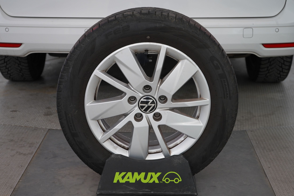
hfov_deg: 30.1
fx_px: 547
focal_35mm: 67
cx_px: 147
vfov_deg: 20.3
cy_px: 98
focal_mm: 67
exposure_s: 1/25
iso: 800
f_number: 6.3
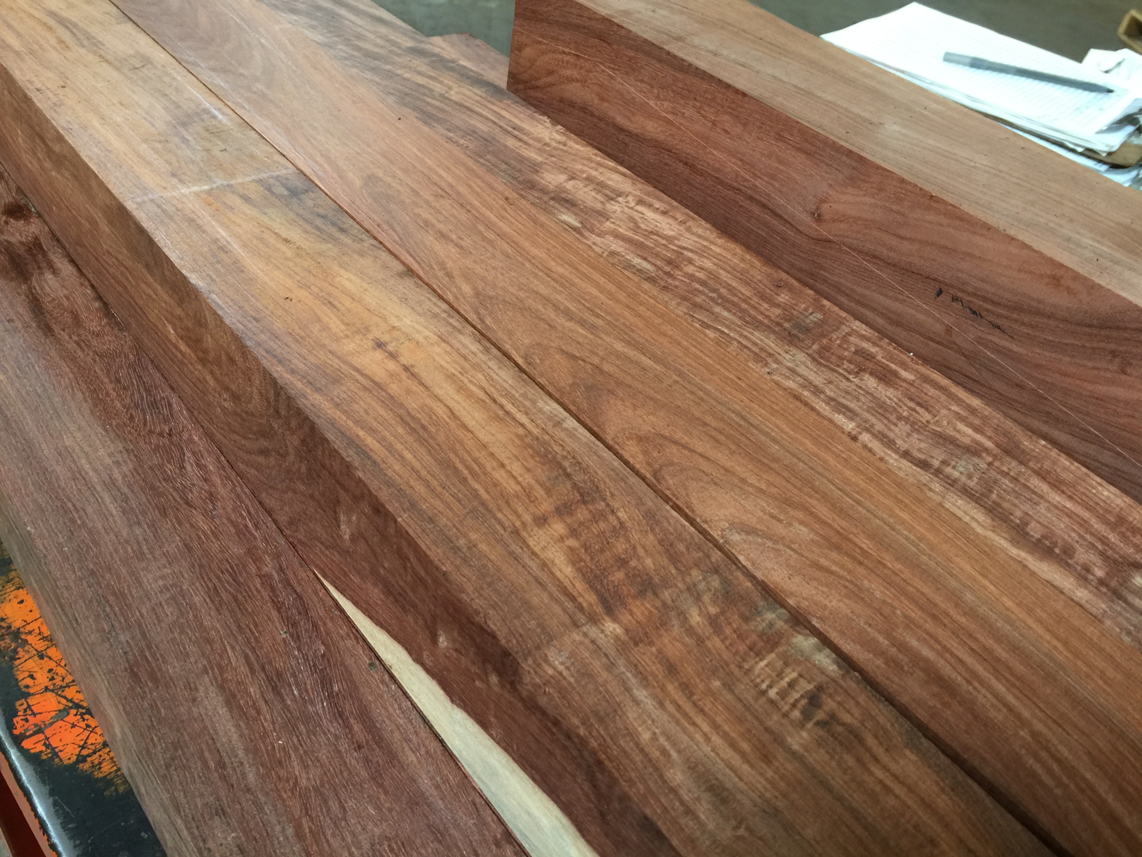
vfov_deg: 48.2
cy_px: 428
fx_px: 957
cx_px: 571
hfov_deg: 61.7
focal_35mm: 29
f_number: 2.2
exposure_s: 1/15
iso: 64
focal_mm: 4.15
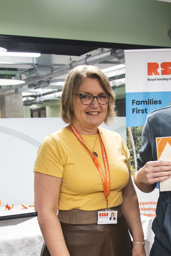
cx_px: 125
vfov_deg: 31.5
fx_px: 442
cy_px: 208
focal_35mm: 62
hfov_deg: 21.8
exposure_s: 1/50
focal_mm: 22
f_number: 3.8
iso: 500
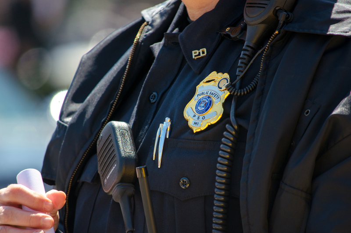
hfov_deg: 4.6
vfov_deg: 3.0
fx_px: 4379
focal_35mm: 450
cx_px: 176
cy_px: 116
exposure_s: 1/1000
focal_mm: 300
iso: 400
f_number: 5.6
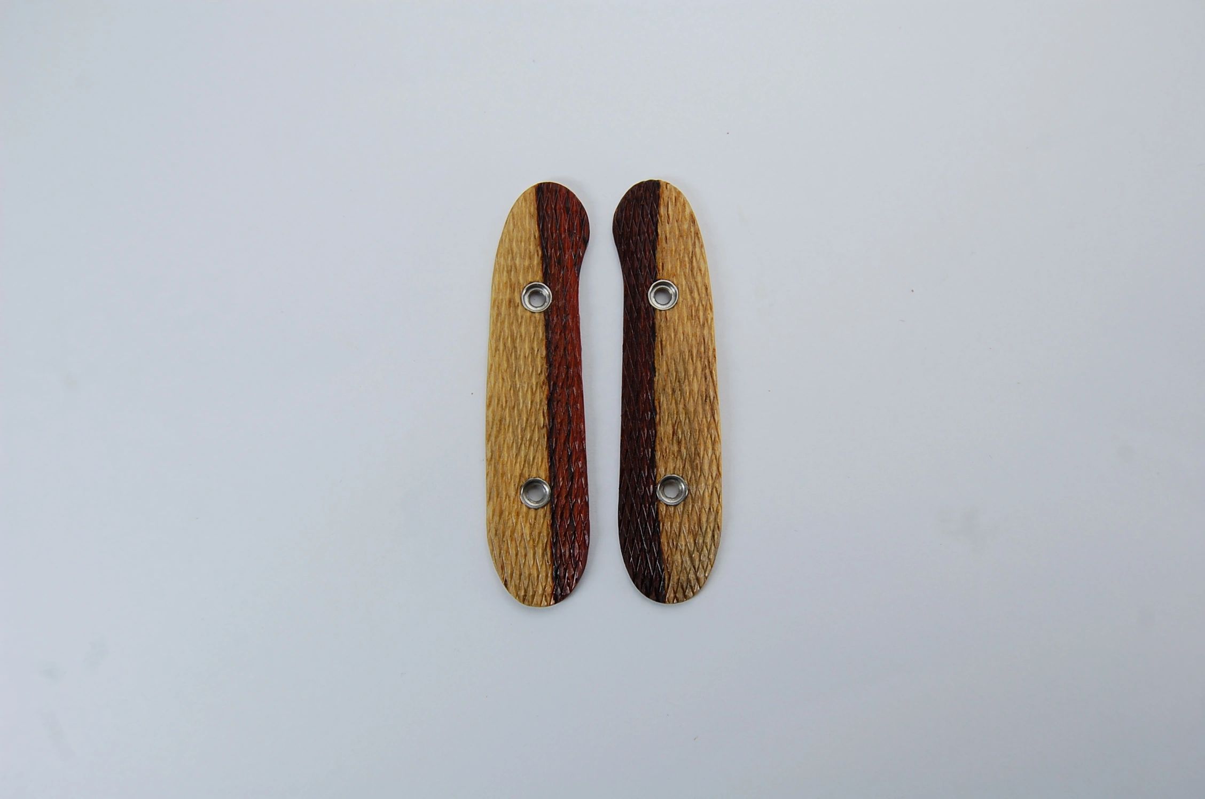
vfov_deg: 36.7
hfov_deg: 53.2
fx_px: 1203
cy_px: 400
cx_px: 602
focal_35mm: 36
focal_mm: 24
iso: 200
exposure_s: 1/160
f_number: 6.3
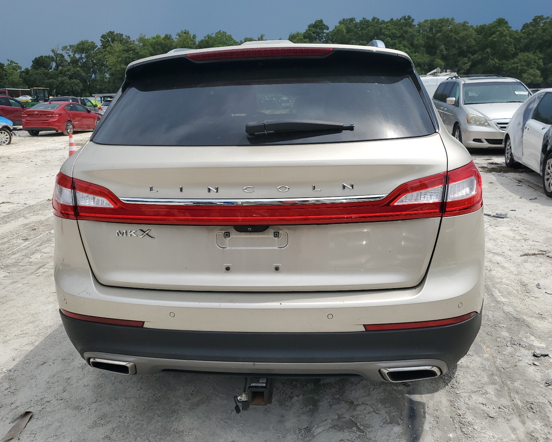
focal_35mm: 28
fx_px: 457
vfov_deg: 51.5
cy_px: 224
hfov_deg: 62.2
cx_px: 285
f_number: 1.5
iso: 50
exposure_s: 1/3333
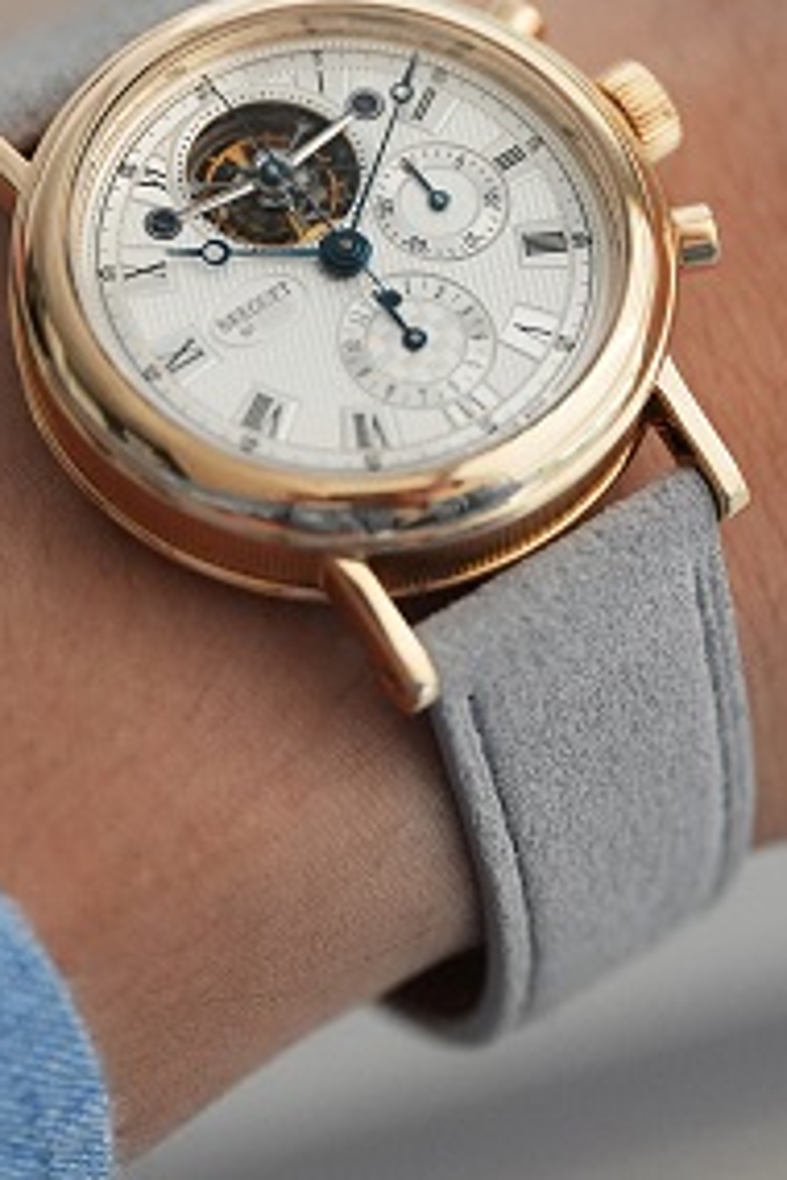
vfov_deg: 8.0
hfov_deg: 5.3
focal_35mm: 258
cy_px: 317
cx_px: 340
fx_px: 8460
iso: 5000
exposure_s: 1/250
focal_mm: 105
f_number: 2.8
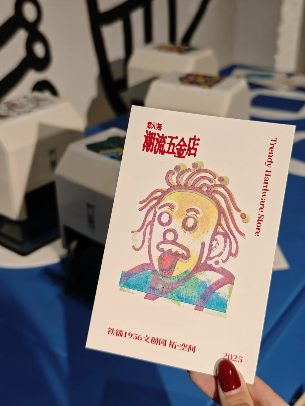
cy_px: 203
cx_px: 152
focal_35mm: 46
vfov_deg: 41.2
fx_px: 540
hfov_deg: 31.5
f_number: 1.63
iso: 400
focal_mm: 8.72
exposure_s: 1/100
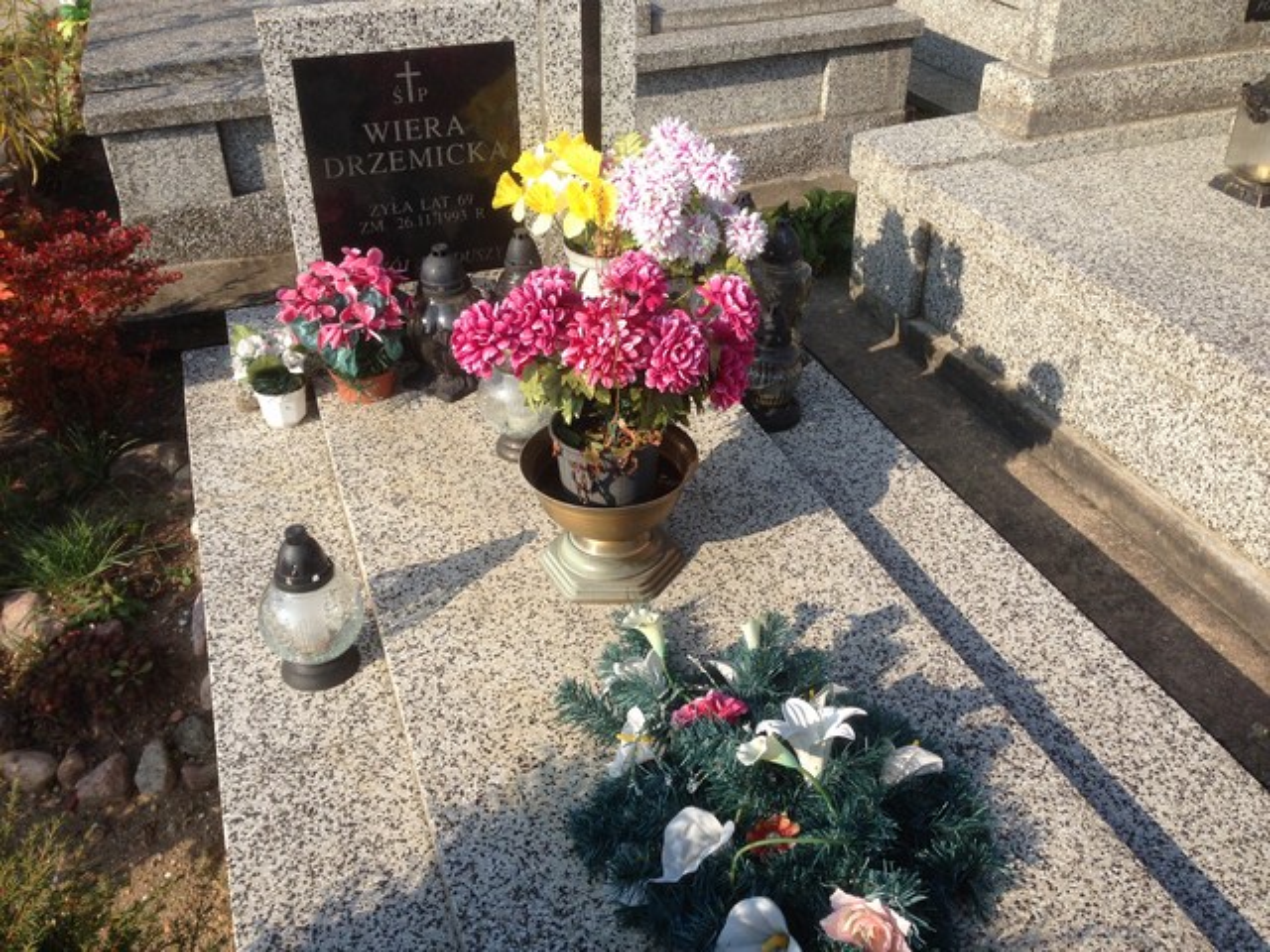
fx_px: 1211
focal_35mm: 33
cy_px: 476
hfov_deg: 55.4
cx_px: 635
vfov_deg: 42.9
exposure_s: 1/1153
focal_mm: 4.12
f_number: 2.4
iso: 50
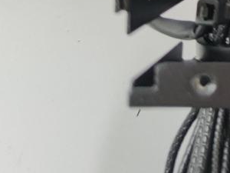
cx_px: 463
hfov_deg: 13.5
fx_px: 831
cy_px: -243
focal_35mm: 125
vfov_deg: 10.3
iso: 70
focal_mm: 6.78
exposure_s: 1/100
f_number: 1.85
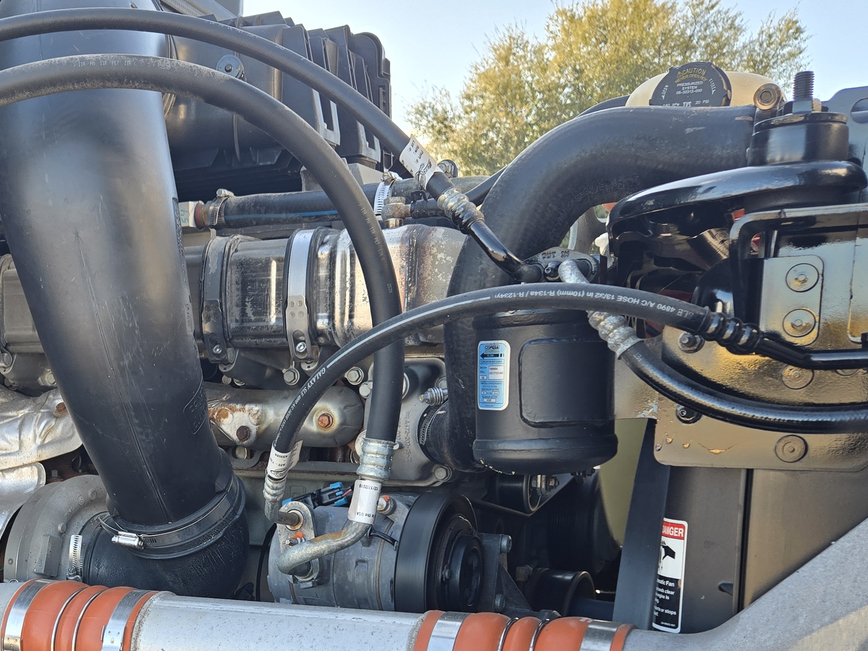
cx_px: 134
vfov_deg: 31.1
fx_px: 1128
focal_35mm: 45
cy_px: 555
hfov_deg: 39.8
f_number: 1.8
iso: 25
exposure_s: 1/207
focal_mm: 5.4
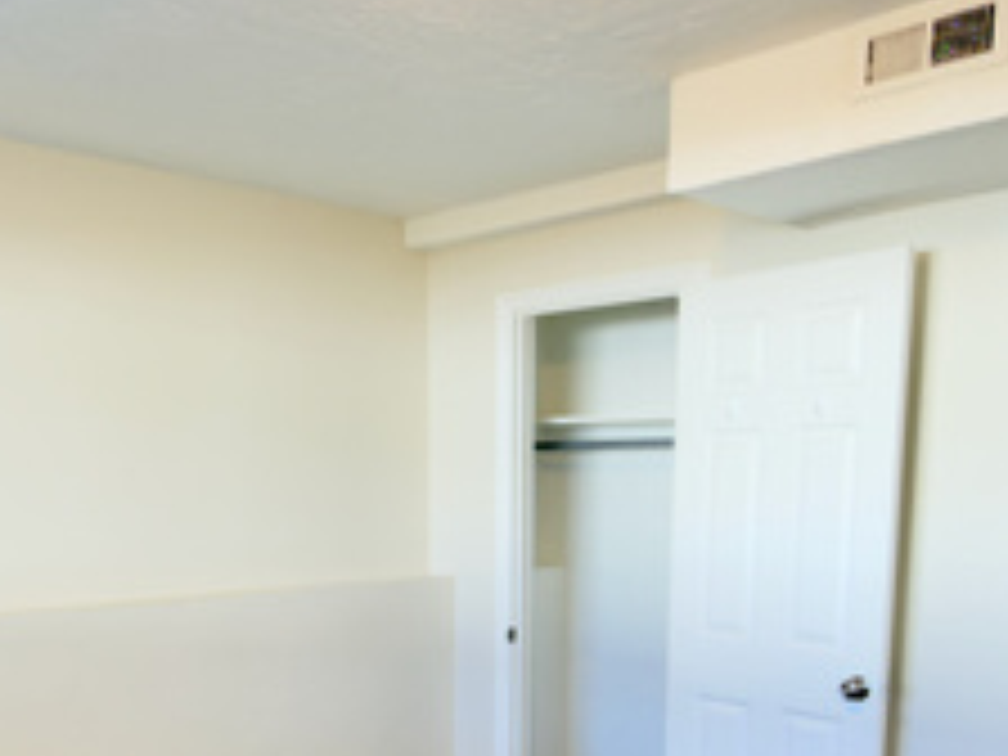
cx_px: 387
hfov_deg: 46.4
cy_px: 684
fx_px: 1165
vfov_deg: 34.0
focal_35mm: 40
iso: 64
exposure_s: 1/30
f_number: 2.2
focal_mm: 2.22
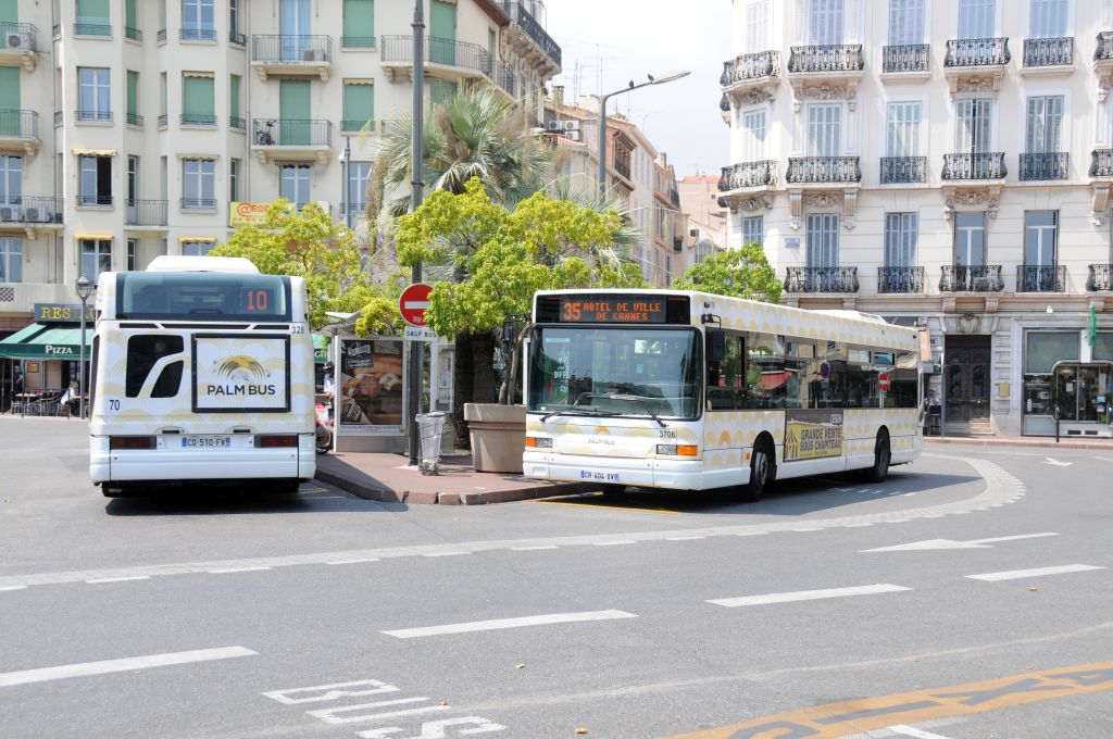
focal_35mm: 48
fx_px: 1482
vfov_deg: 28.0
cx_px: 556
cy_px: 370
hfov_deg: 41.2
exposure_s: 1/320
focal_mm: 32
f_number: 9
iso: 200
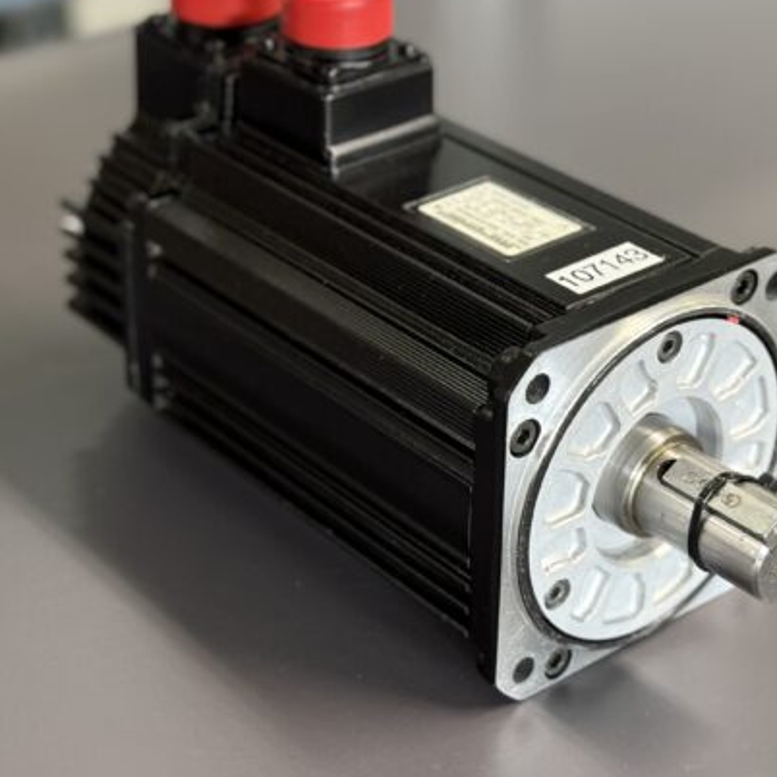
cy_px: 344
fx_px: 2057
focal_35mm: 81
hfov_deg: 21.4
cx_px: 336
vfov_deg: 21.4
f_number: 1.78
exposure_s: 1/33
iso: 250
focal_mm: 6.76
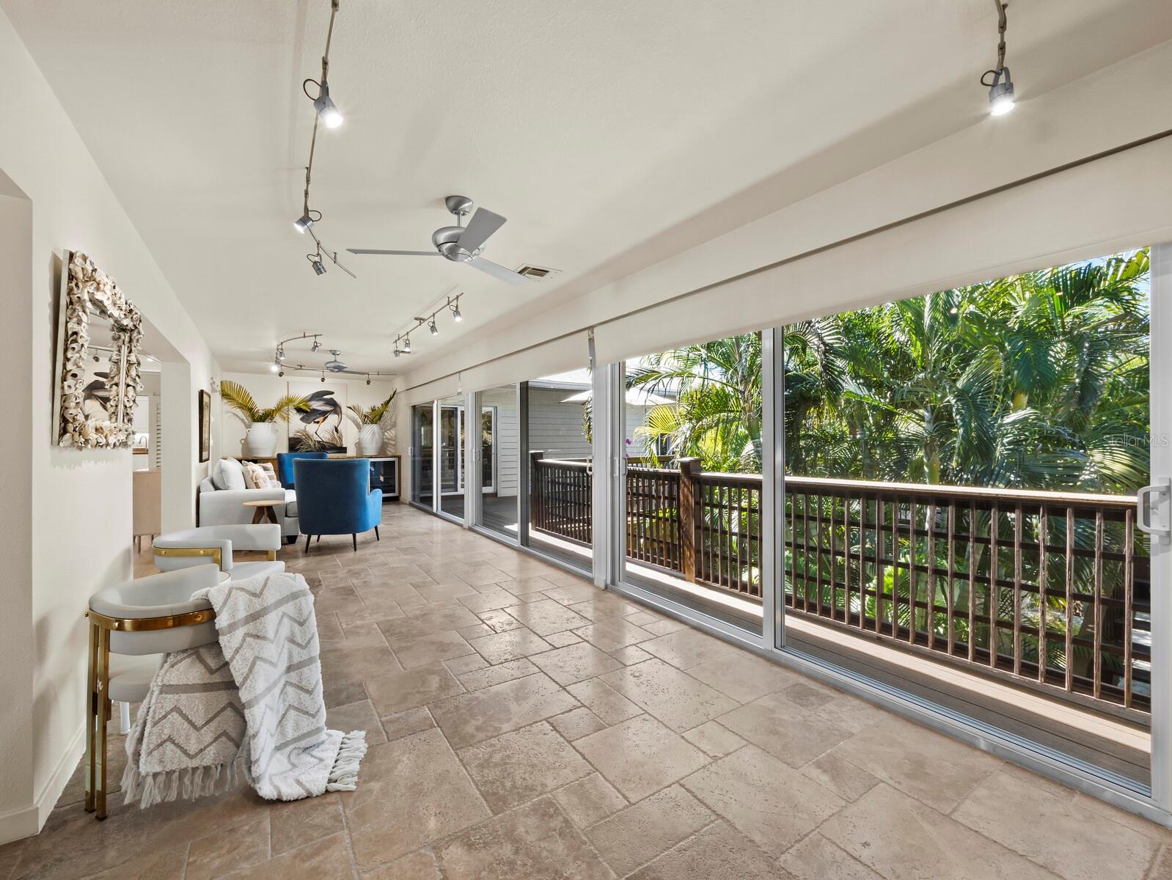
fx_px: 474
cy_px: 440
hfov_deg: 102.0
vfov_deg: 85.7
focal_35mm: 14
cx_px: 586
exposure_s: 1/2
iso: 320
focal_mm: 7
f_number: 13
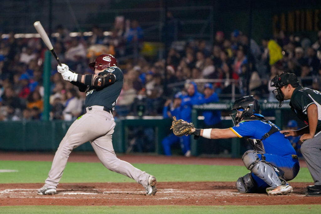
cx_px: 160
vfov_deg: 6.9
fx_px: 1783
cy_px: 107
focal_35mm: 200
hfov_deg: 10.3
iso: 4000
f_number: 2.8
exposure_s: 1/1600
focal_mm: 200
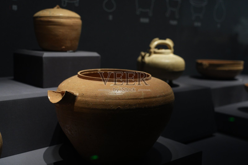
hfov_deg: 43.6
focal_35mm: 45
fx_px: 310
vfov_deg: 29.9
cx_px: 124
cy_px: 82
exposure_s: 1/50
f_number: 4
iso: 1600
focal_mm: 45
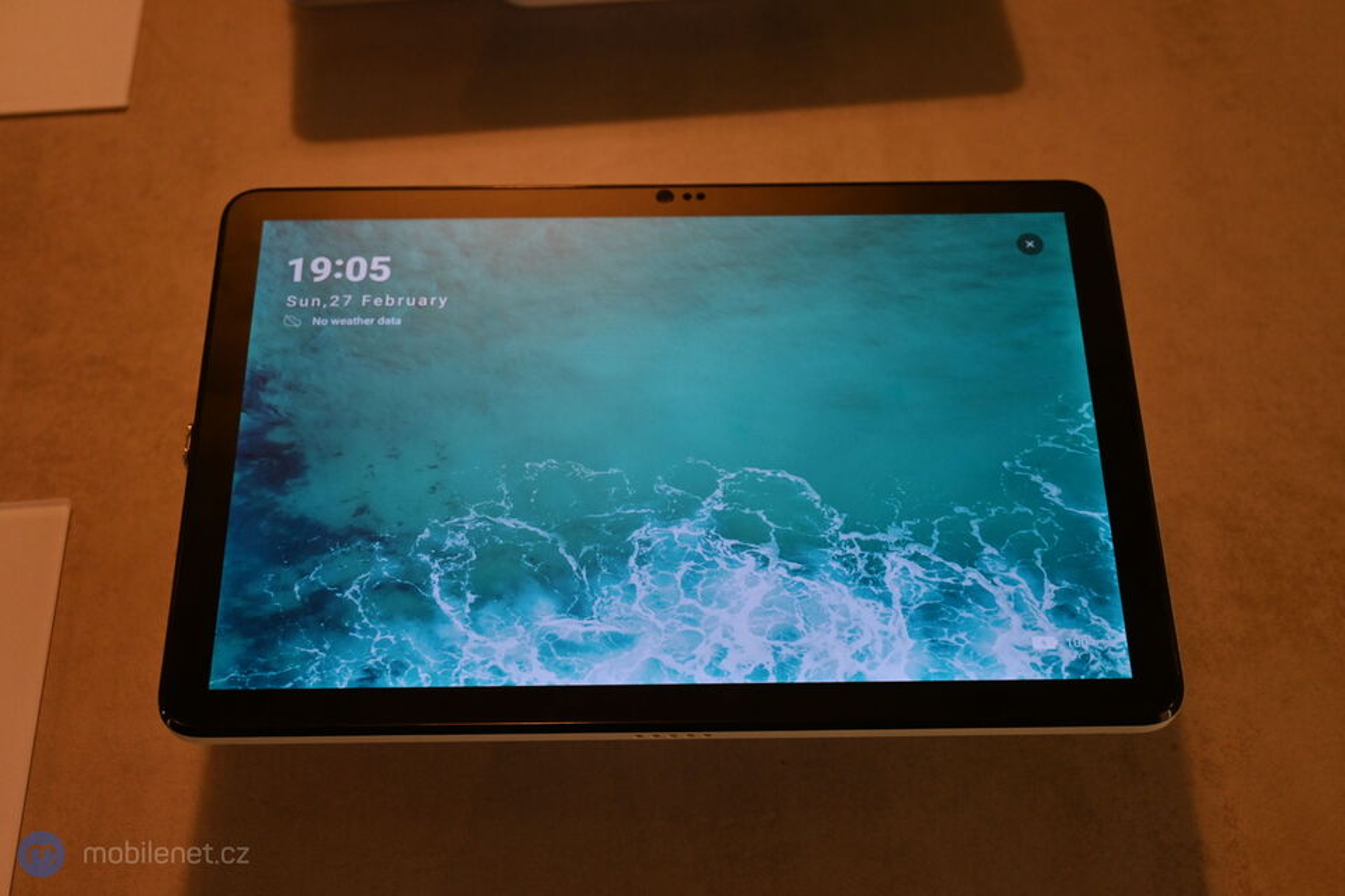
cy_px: 448
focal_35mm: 46
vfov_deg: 29.4
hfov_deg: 43.0
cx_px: 672
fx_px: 1709
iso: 1250
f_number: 4.8
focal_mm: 30.5
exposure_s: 1/125
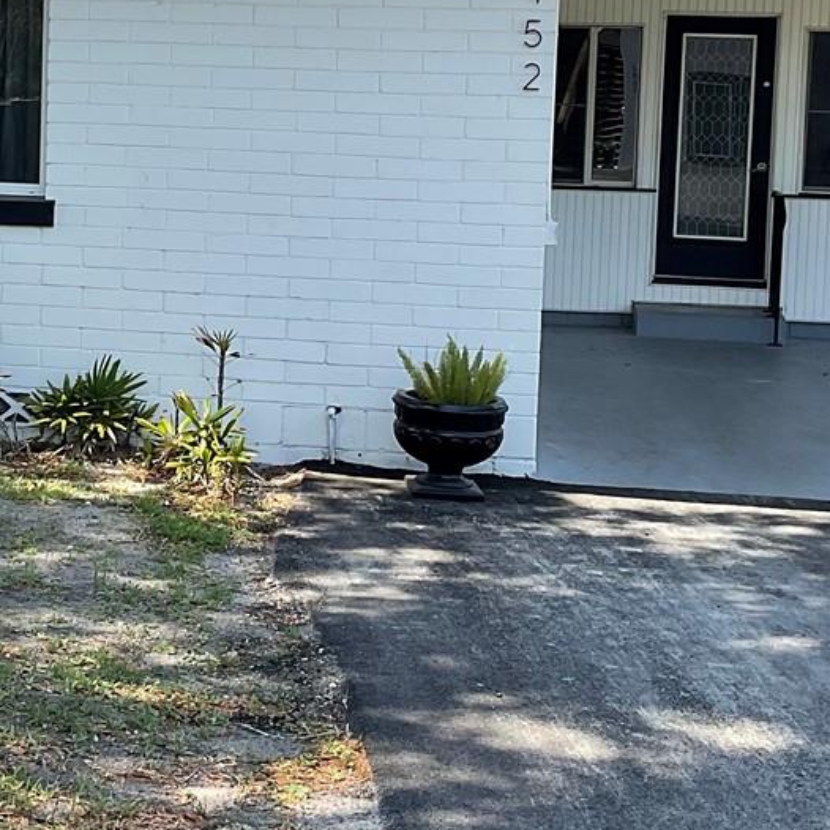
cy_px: 248
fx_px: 2116
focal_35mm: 78
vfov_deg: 22.1
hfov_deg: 21.9
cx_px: 151
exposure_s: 1/759
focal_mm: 3
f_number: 1.8
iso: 16
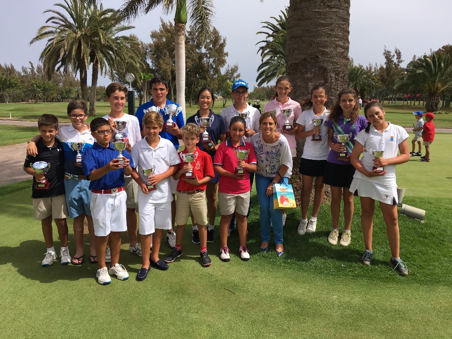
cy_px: 170
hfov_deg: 61.7
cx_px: 226
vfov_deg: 48.2
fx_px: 379
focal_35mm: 29
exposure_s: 1/1748
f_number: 2.2
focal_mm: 4.15
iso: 25
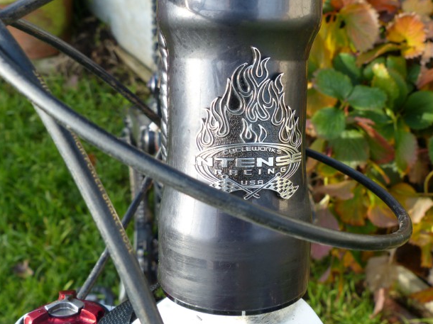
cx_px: 256
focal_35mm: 44
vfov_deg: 32.8
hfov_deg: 42.8
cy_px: 137
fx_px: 550
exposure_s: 1/160
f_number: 4
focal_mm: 6.4
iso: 100
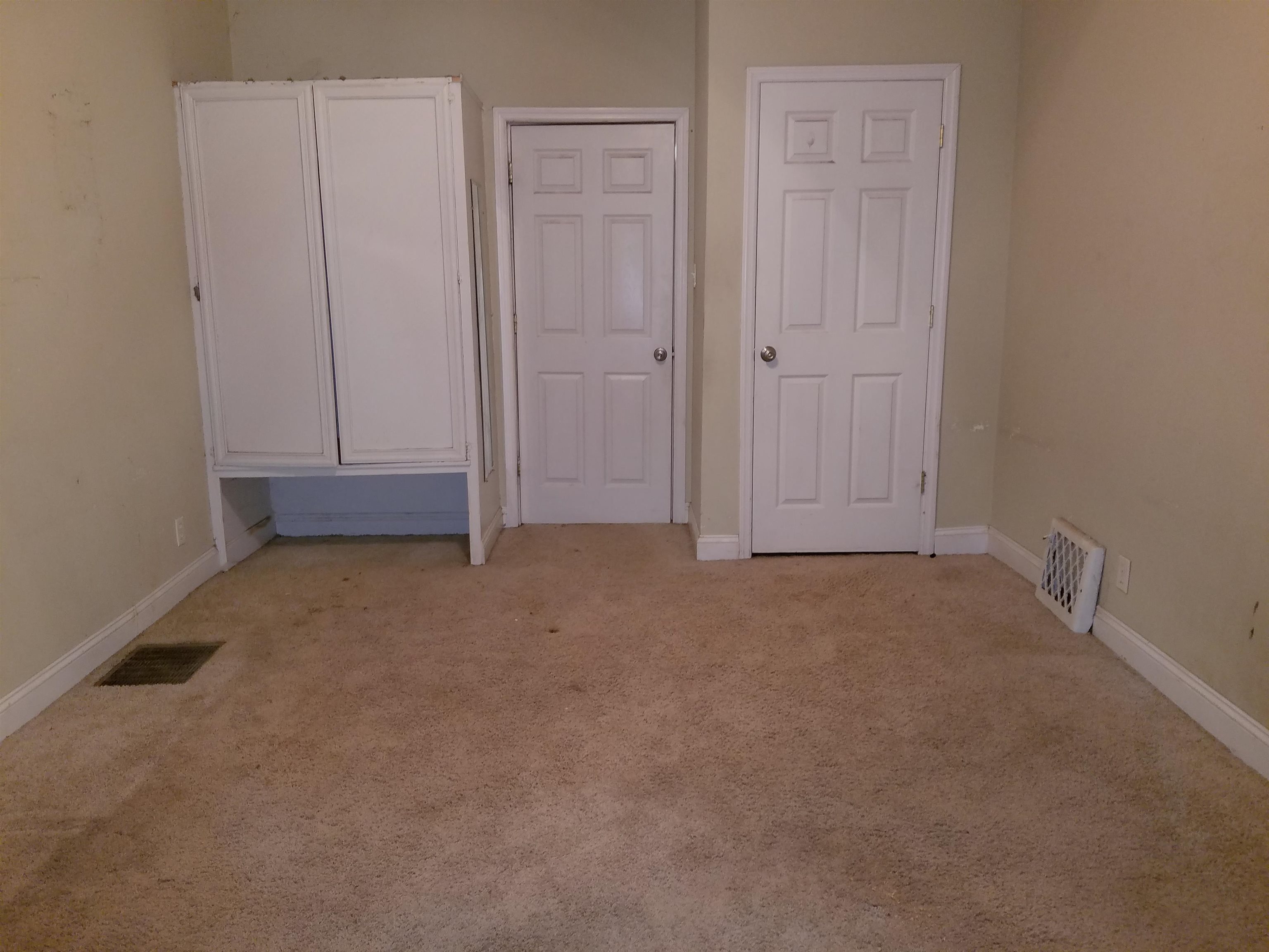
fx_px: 953
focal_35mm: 26
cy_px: 476
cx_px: 634
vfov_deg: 53.1
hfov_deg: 67.3
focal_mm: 4.2
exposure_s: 1/14
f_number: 1.7
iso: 125
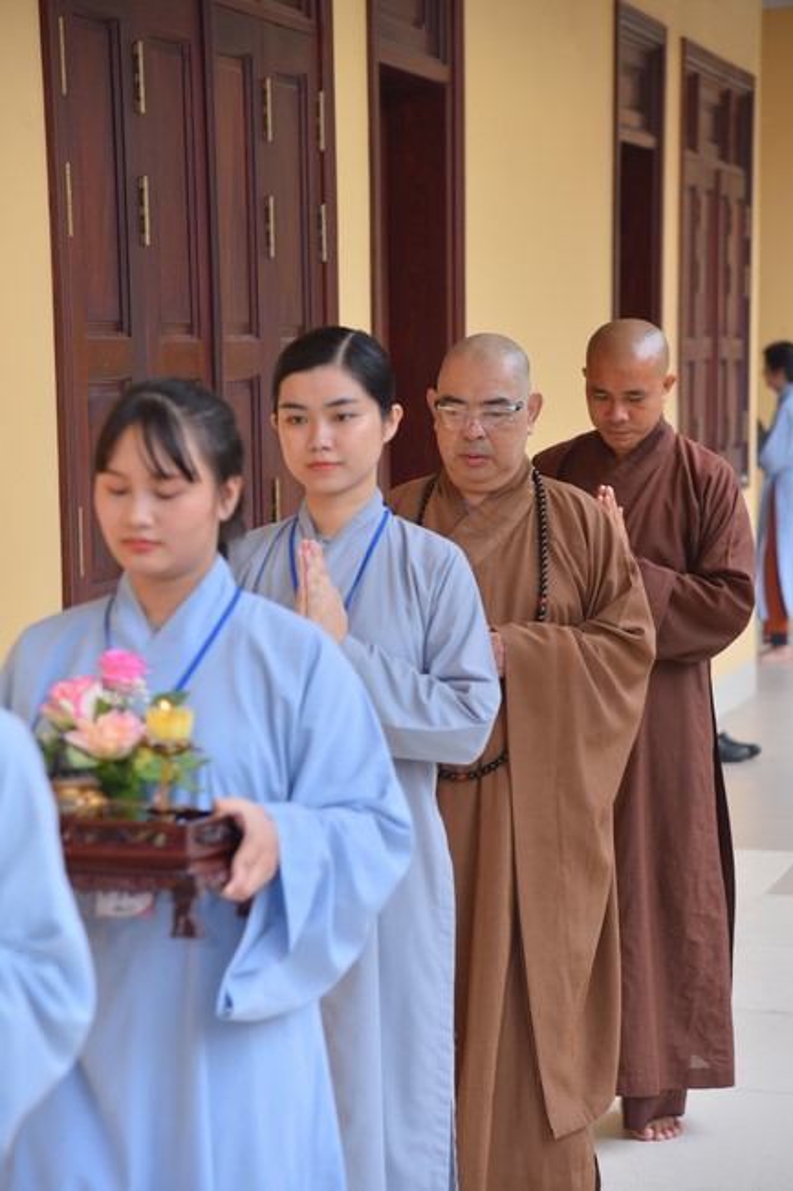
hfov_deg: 14.0
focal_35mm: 98
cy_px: 596
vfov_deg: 20.8
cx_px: 396
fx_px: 3240
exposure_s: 1/160
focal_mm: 98
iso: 200
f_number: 5
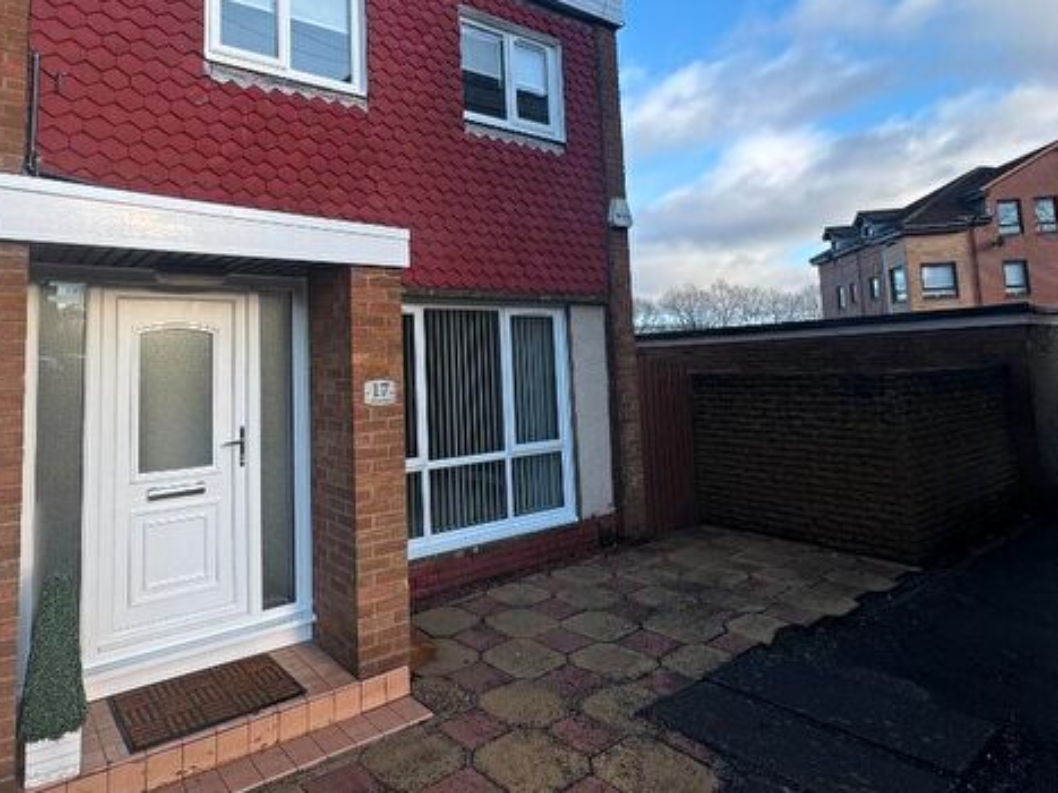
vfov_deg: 62.6
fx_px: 642
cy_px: 300
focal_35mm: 21
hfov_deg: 77.6
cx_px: 399
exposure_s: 1/394
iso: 40
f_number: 2.2
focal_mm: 2.22
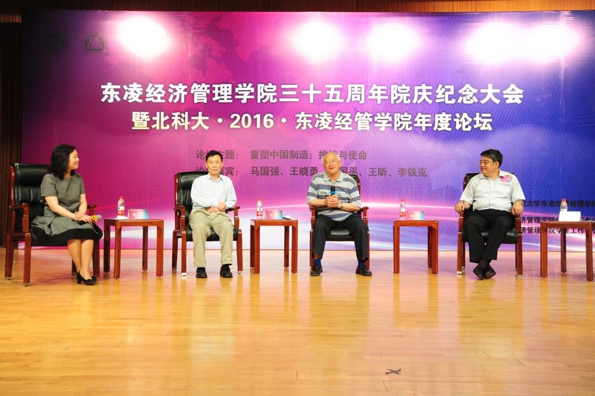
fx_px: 578
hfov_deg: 54.5
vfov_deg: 37.8
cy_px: 198
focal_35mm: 35
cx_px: 298
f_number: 7.1
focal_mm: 35
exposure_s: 1/100
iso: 1600
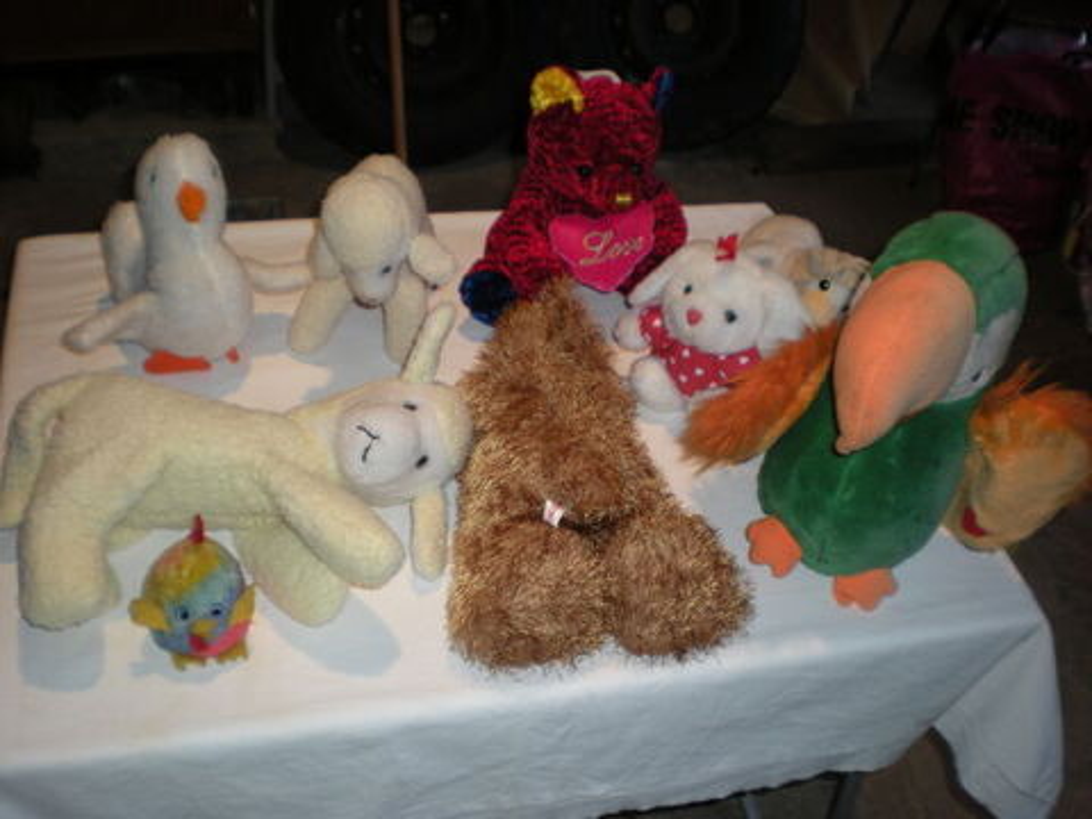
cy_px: 410
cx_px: 546
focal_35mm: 38
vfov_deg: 37.7
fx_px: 1199
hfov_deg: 49.0
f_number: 3.1
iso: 64
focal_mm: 6.3
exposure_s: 1/30
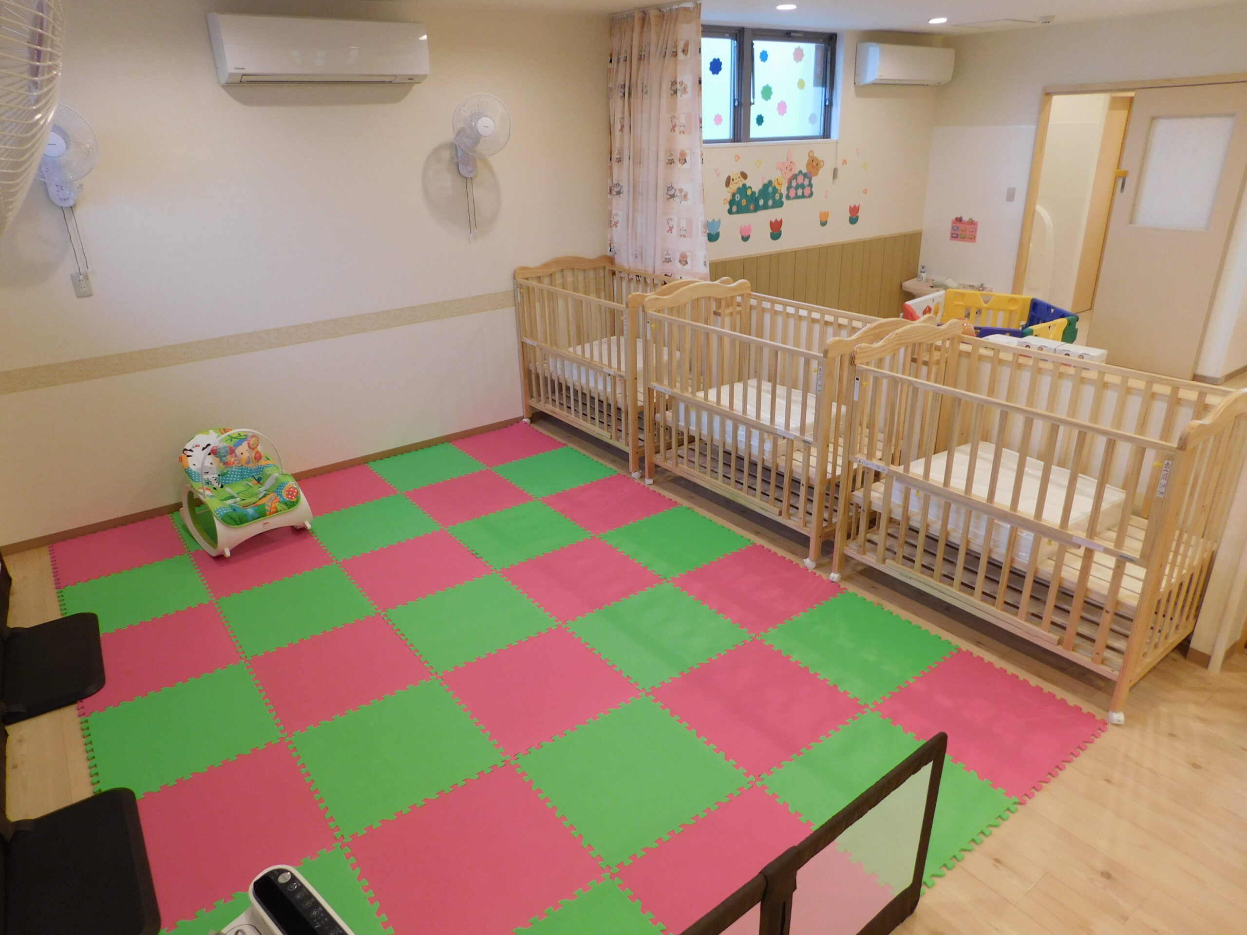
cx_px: 624
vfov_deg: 58.9
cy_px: 468
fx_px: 829
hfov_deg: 73.9
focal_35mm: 23
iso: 180
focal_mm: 4
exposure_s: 1/30
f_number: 3
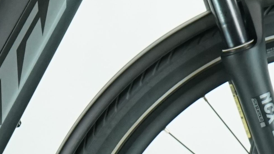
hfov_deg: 5.5
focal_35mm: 391
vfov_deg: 3.1
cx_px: -142
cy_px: 117
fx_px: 2841
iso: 1600
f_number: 5.6
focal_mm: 61
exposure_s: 1/200
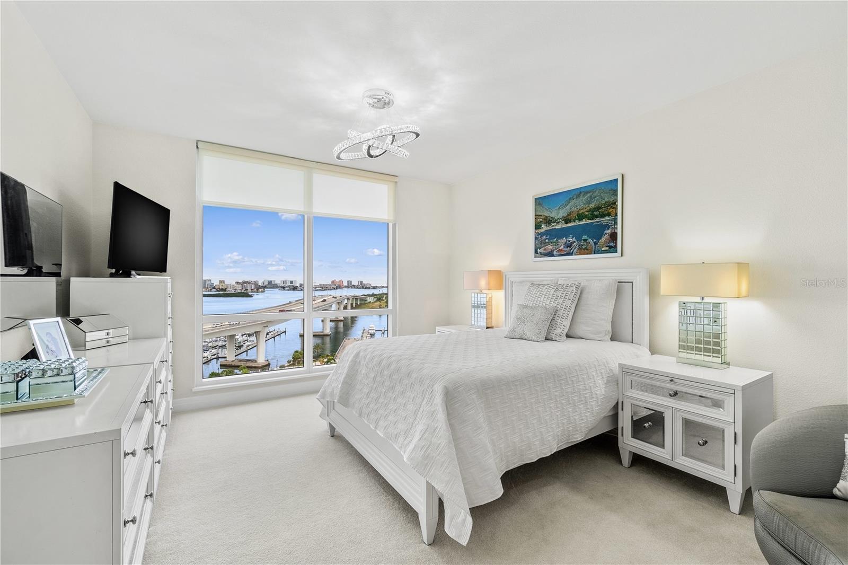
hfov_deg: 100.4
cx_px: 424
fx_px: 353
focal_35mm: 15
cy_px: 282
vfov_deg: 77.3
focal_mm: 10
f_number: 8
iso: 250
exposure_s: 1/1250
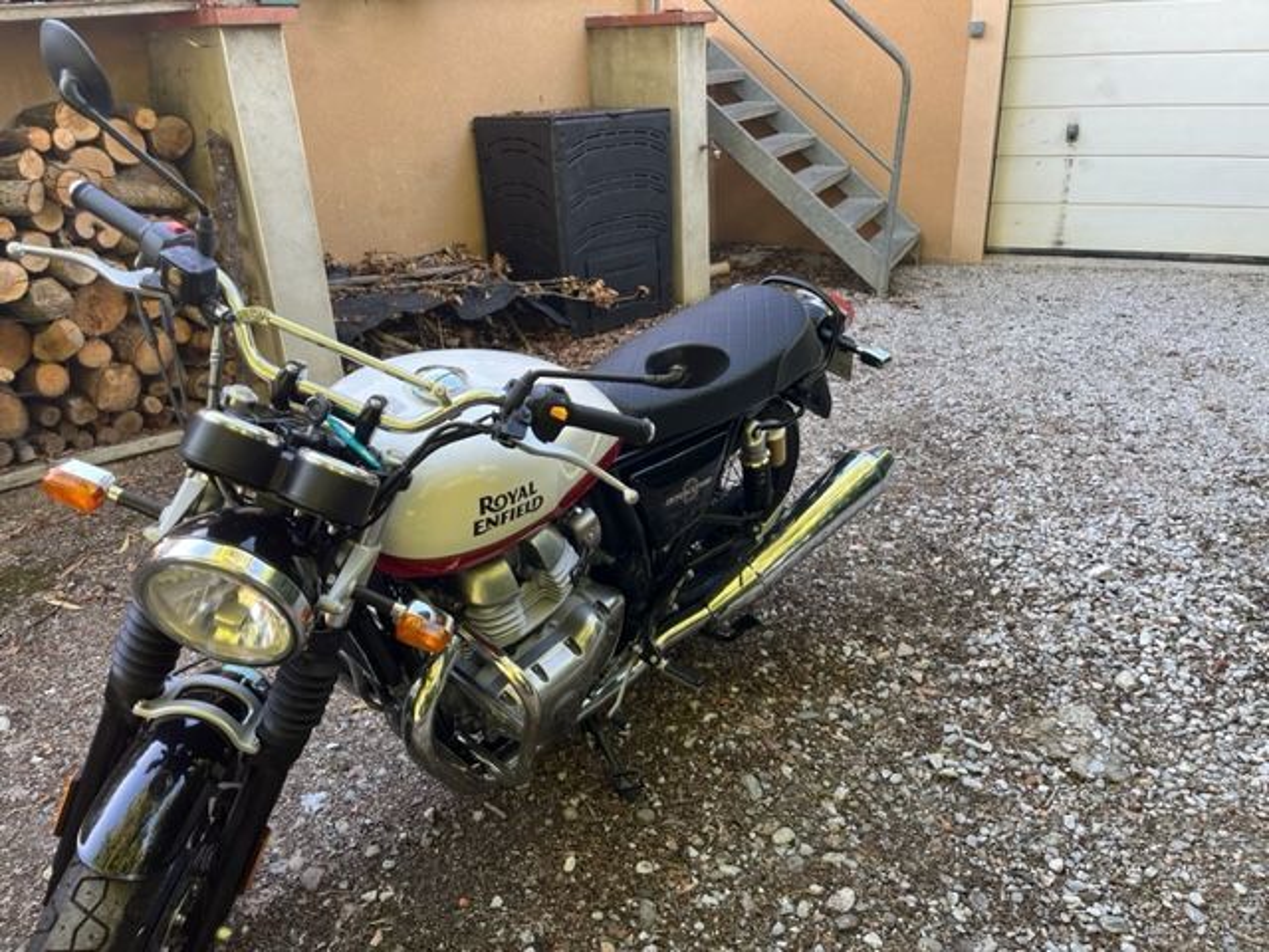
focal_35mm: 26
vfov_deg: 53.1
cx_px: 634
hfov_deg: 67.3
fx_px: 953
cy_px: 476
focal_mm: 5.1
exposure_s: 1/122
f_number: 1.6
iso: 64
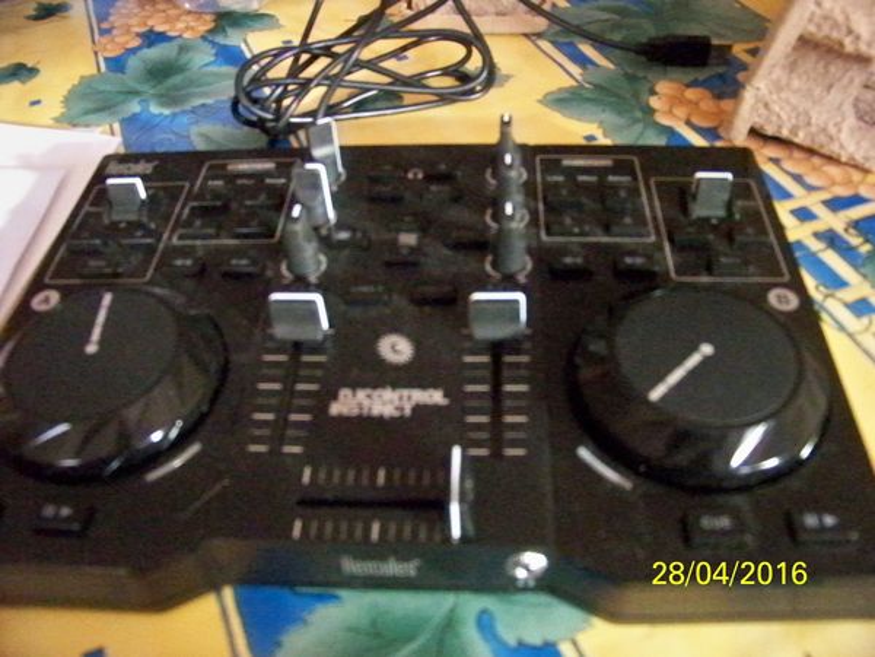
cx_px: 438
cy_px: 328
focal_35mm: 33
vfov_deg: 42.9
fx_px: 834
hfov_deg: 55.4
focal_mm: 5.85
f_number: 2.8
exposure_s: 1/30
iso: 3200
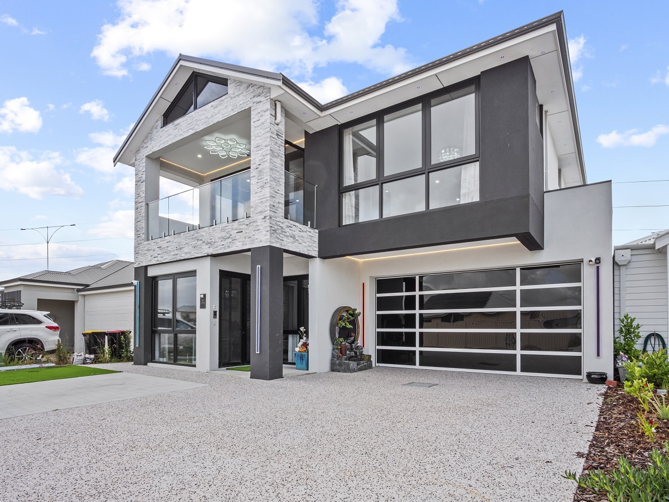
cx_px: 334
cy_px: 251
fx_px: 348
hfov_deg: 87.8
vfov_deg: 71.6
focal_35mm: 18
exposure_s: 1/50
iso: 200
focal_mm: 9
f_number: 11
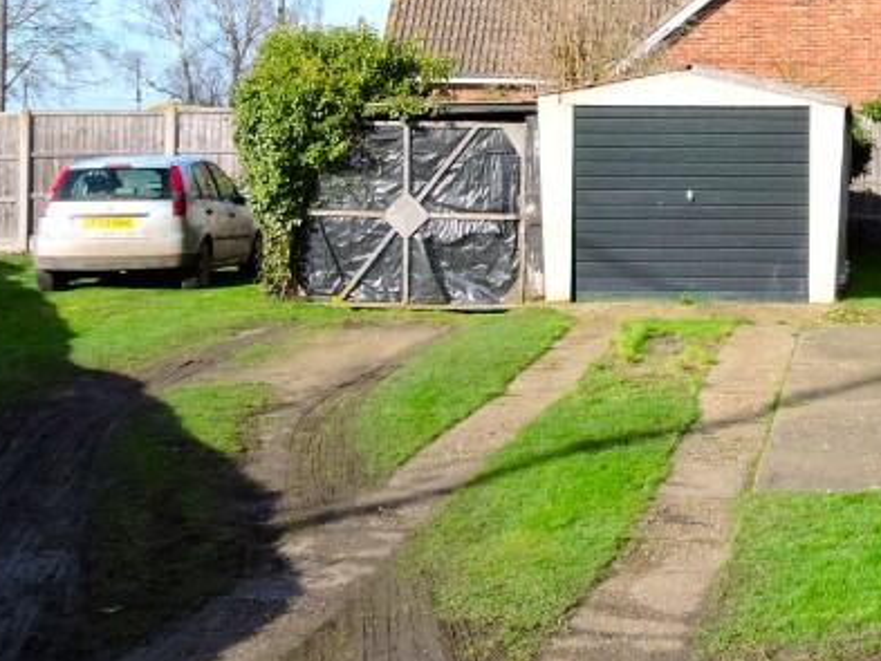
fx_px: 1858
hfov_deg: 25.3
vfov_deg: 19.9
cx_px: 899
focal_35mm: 73
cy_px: 94
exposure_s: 1/640
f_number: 3.5
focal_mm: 5
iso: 100
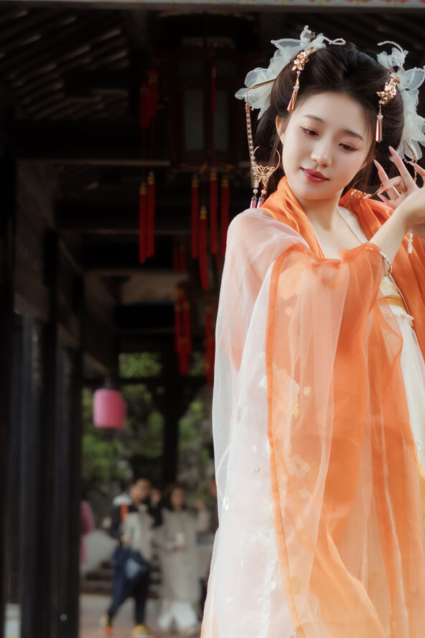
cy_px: 249
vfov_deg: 20.2
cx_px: 241
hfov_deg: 13.5
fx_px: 1788
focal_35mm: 101
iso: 500
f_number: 2.8
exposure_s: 1/125
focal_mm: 50
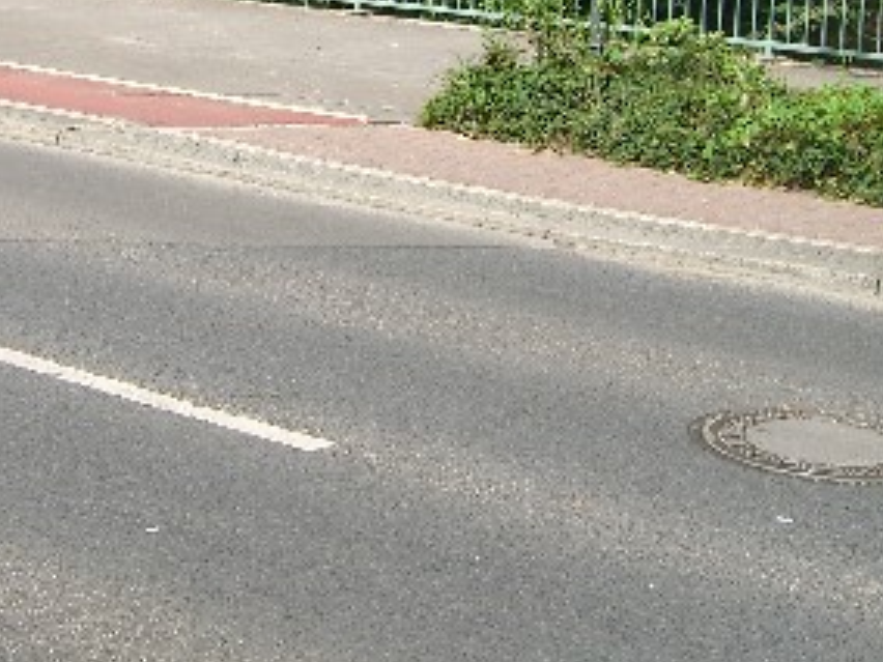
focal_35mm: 78
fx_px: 1990
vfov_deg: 18.7
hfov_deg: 24.3
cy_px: 113
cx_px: 86
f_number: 4
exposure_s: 1/400
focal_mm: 7.9
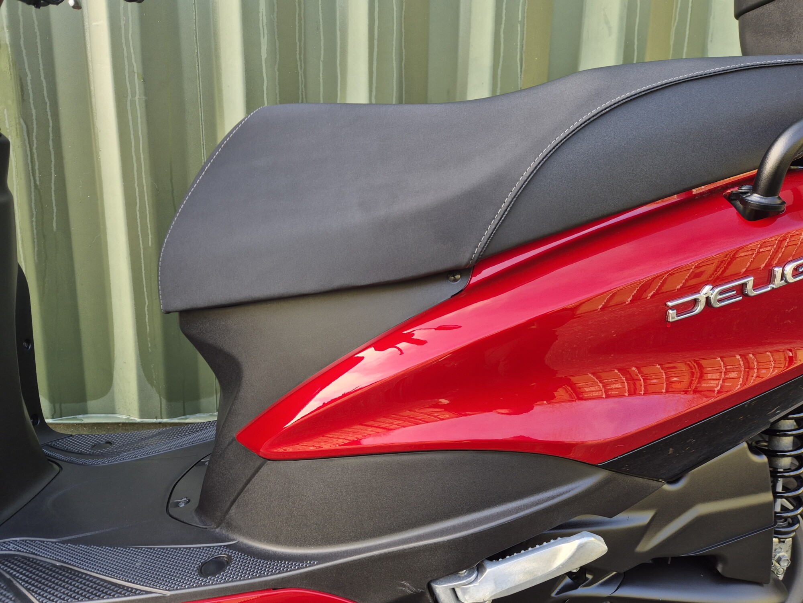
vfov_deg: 58.9
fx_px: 534
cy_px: 302
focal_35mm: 23
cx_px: 402
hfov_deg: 73.9
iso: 64
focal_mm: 5.4
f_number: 1.8
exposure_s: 1/180
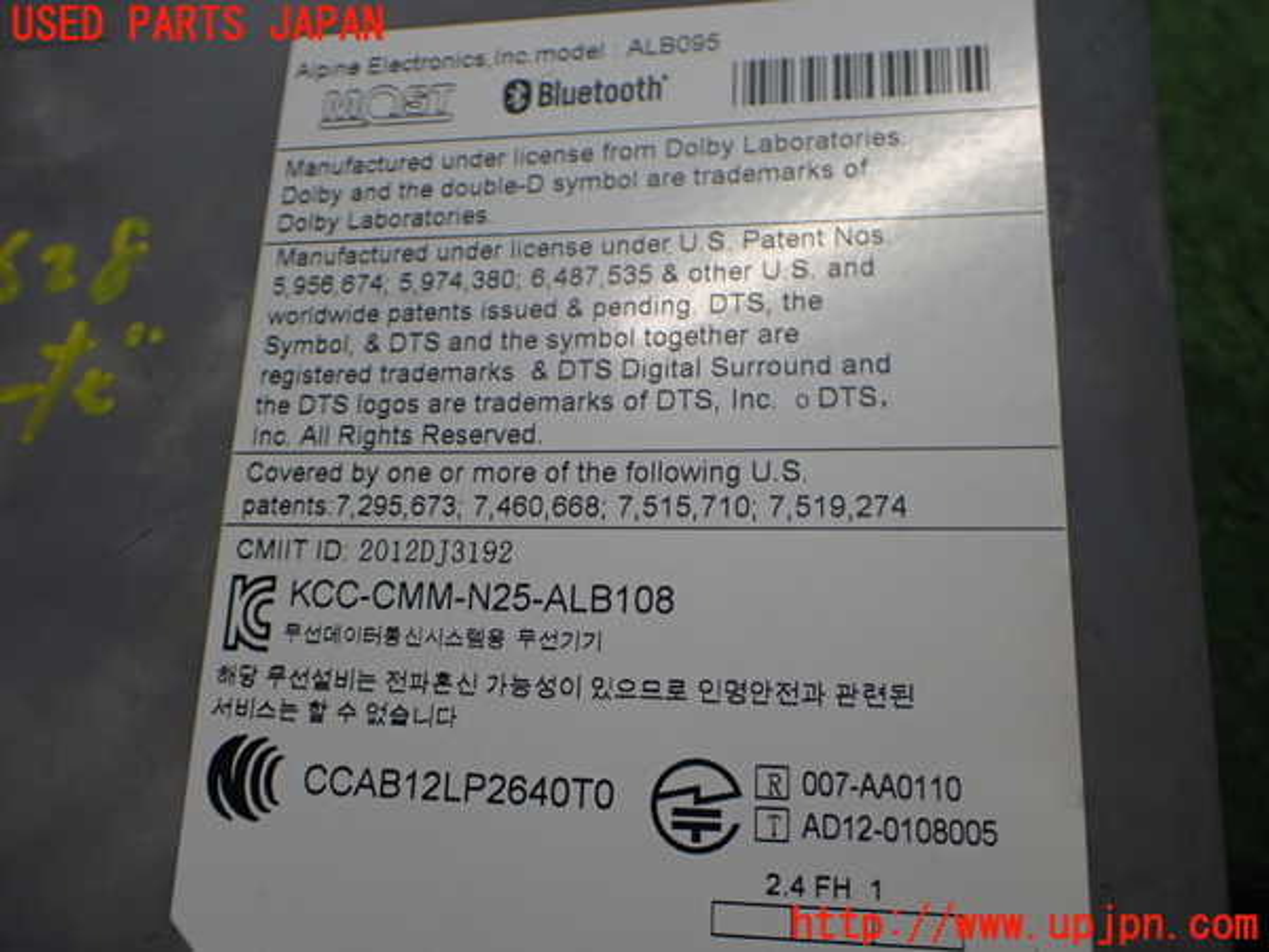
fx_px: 1100
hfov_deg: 60.0
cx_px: 634
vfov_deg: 46.8
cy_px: 476
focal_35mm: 30
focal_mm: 5.4
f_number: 2.3
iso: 320
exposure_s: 1/125
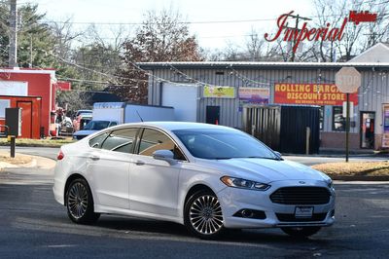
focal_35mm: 123
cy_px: 130
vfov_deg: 11.1
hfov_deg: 16.7
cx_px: 194
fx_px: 1328
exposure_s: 1/250
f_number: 7.1
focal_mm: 82
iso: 200
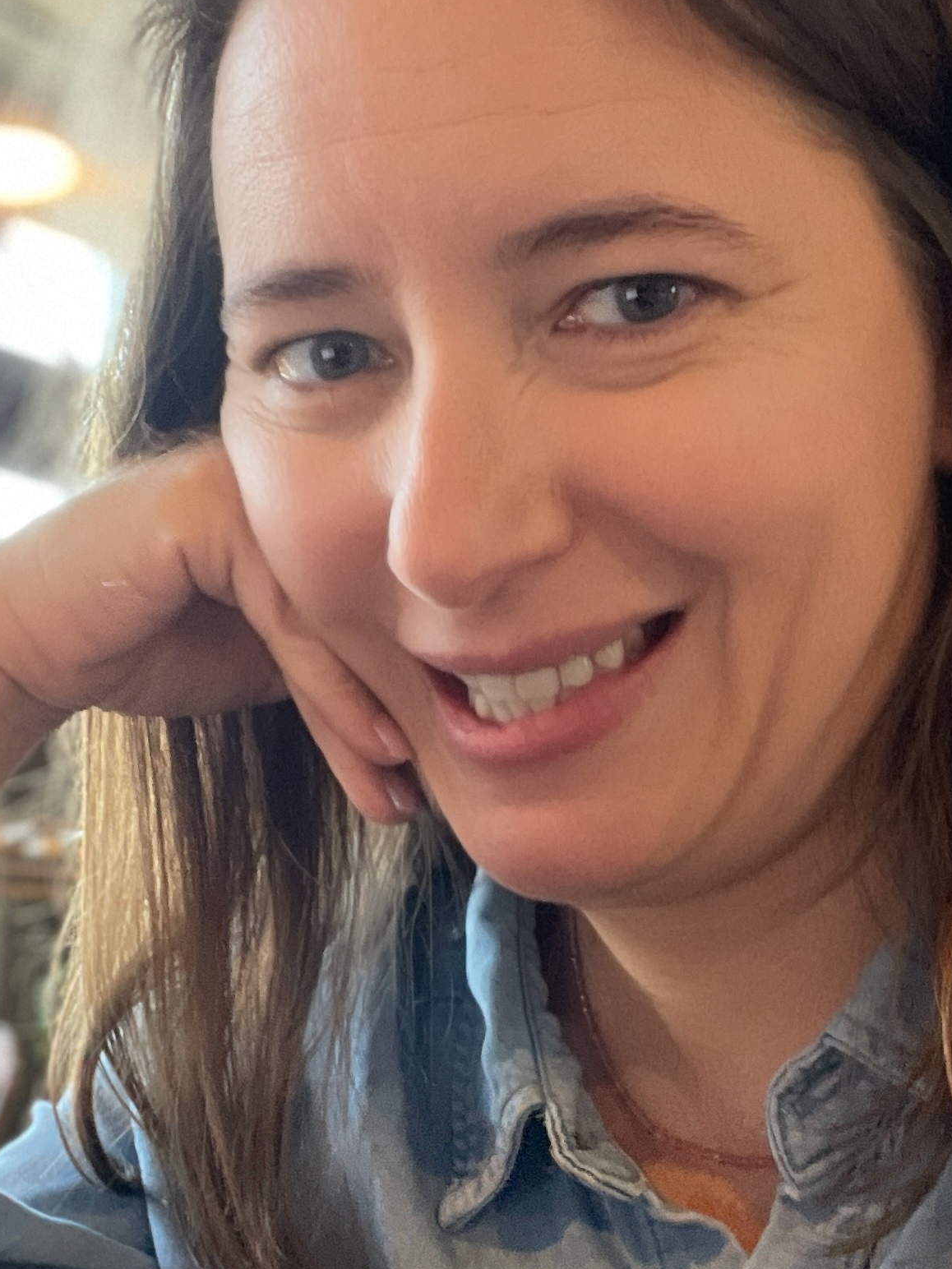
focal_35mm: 60
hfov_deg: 24.2
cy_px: 759
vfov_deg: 32.1
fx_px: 2200
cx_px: 263
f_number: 2.2
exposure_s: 1/30
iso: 500
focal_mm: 2.71
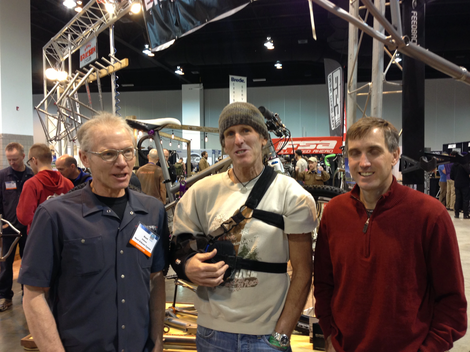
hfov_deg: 55.4
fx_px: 448
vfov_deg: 42.9
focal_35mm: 33
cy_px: 176
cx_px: 235
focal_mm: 4.13
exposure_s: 1/20
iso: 100
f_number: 2.4
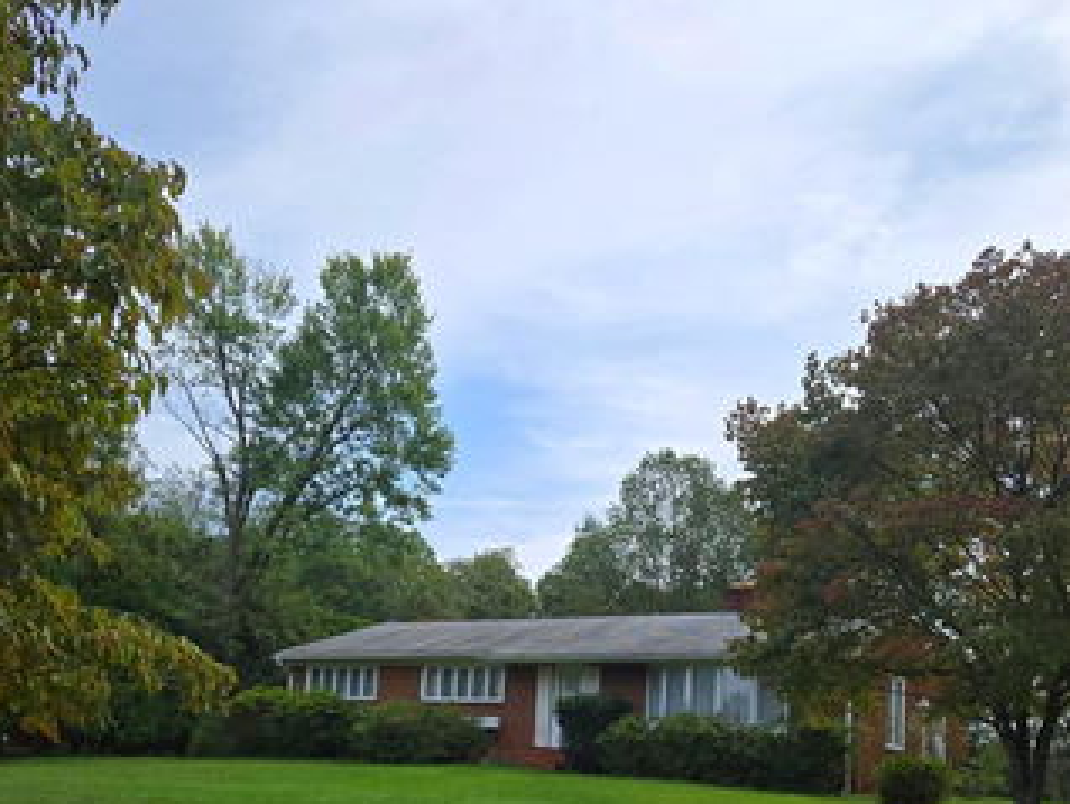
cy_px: 609
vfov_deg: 37.7
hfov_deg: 50.1
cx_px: 525
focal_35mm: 37
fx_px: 1145
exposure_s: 1/2169
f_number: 1.8
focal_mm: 5.4
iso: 25
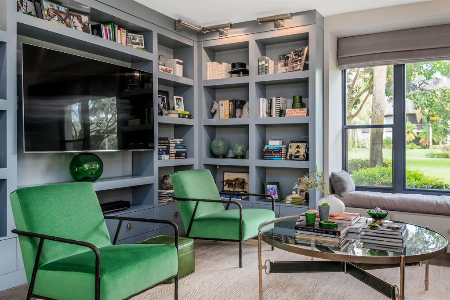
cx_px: 225
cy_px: 150
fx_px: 375
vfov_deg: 43.6
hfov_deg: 61.9
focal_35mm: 30
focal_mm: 30
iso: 800
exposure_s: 1/60
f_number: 8
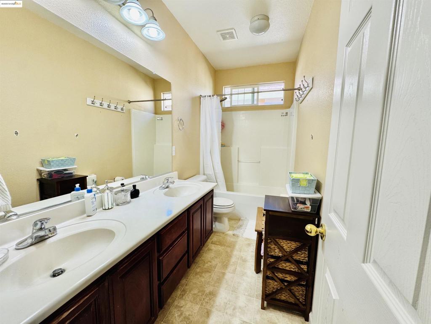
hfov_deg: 102.1
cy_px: 162
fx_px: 174
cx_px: 216
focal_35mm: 14
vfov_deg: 85.7
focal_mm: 2.22
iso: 100
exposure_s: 1/120
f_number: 2.2
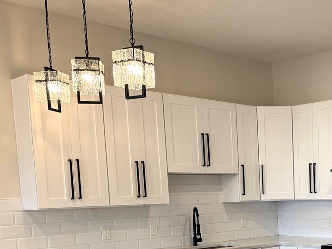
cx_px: 316
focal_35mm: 55
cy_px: 251
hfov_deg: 32.6
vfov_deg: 25.2
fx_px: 528
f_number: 1.78
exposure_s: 1/120
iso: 160
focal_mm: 6.76
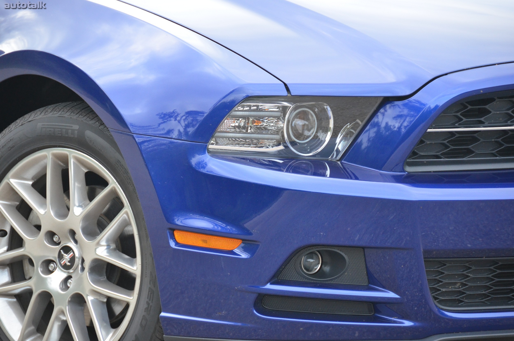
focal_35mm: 300
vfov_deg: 4.6
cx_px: 257
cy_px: 170
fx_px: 4275
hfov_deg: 6.9
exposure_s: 1/500
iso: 1600
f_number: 5.6
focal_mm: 200
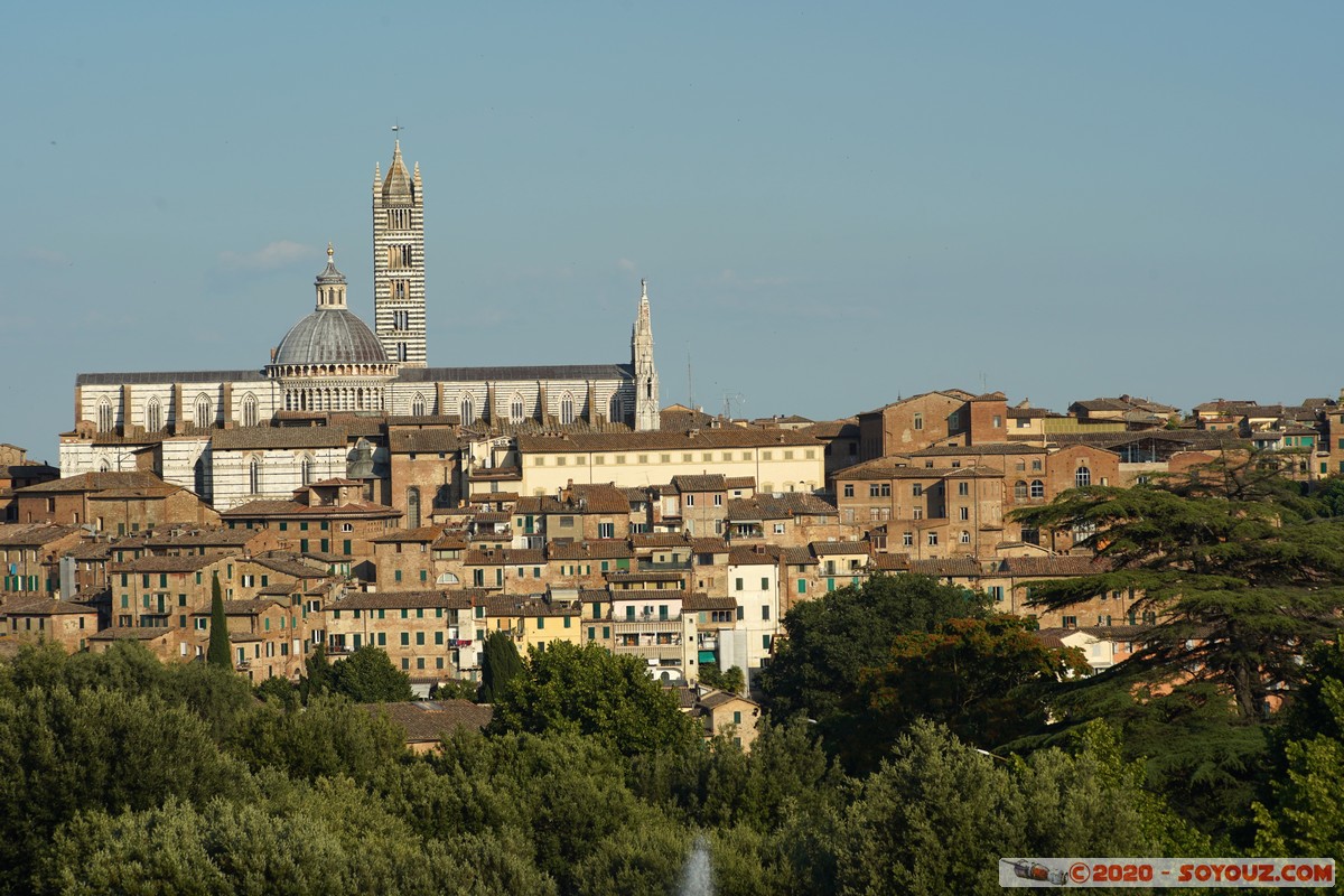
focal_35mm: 116
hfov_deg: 17.6
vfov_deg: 11.8
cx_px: 672
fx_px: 4330
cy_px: 448
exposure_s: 1/250
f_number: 8
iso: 100
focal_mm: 116
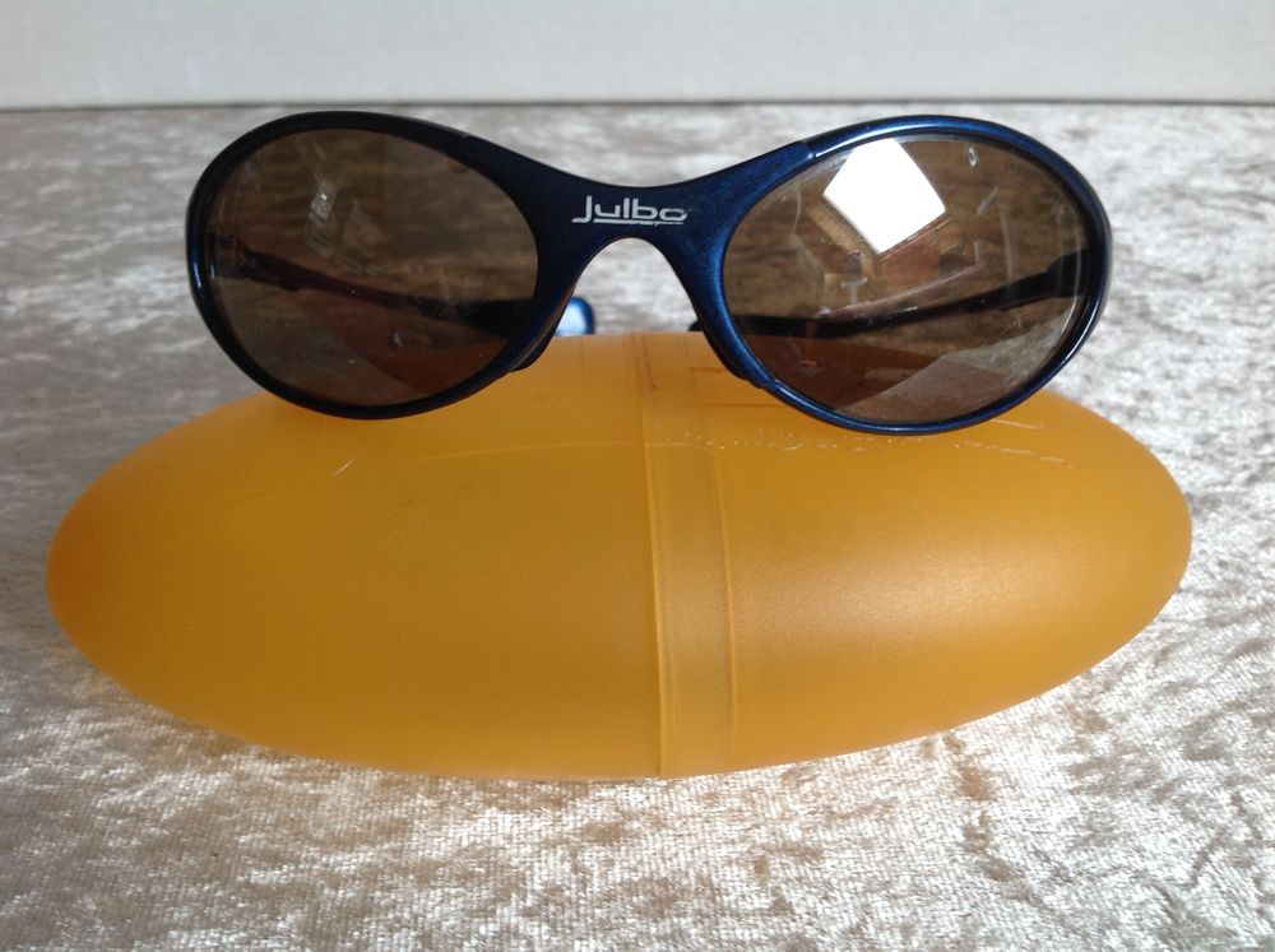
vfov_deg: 40.6
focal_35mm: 35
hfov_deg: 52.7
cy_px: 476
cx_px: 638
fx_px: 1287
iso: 50
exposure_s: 1/15
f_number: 2.4
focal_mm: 4.28
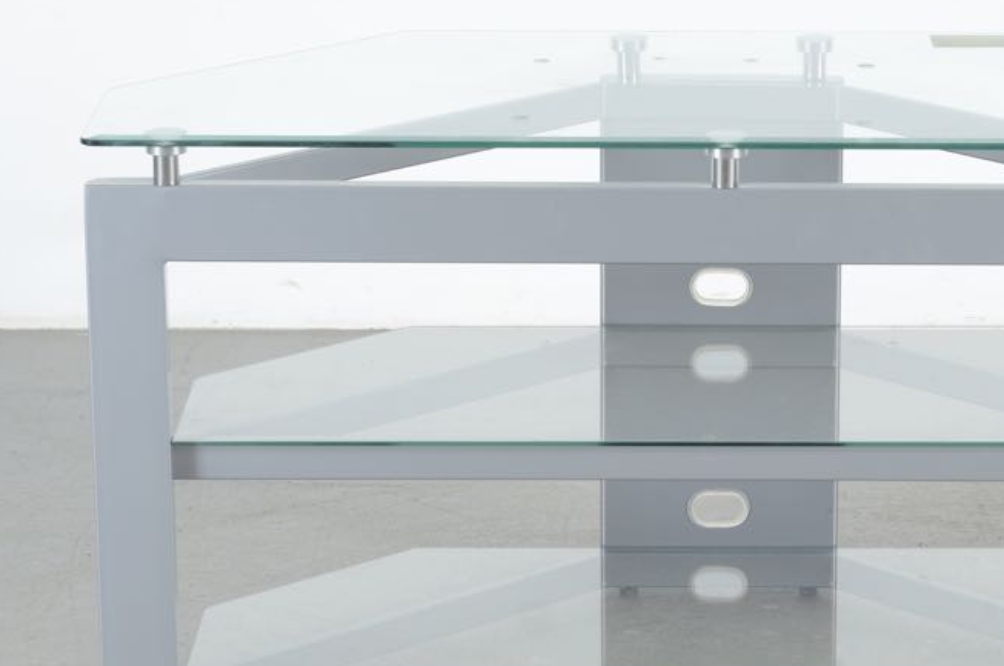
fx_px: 4093
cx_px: 730
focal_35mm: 147
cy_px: 446
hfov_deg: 13.9
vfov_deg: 9.3
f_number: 5.6
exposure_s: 1/125
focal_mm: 50
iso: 100
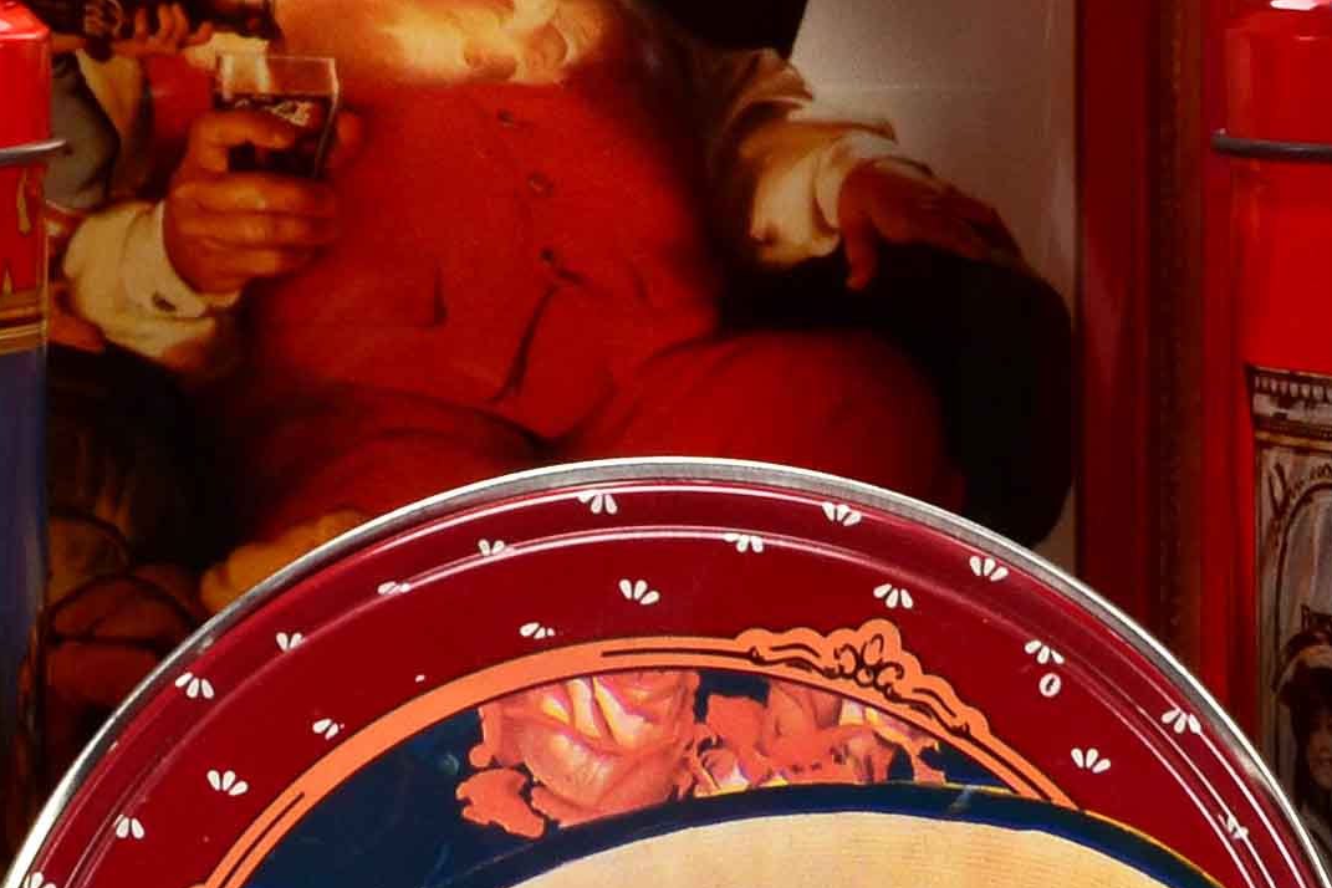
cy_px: 98
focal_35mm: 482
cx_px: 1270
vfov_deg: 2.9
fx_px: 17833
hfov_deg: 4.3
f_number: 16
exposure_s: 1/160
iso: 200
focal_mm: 70
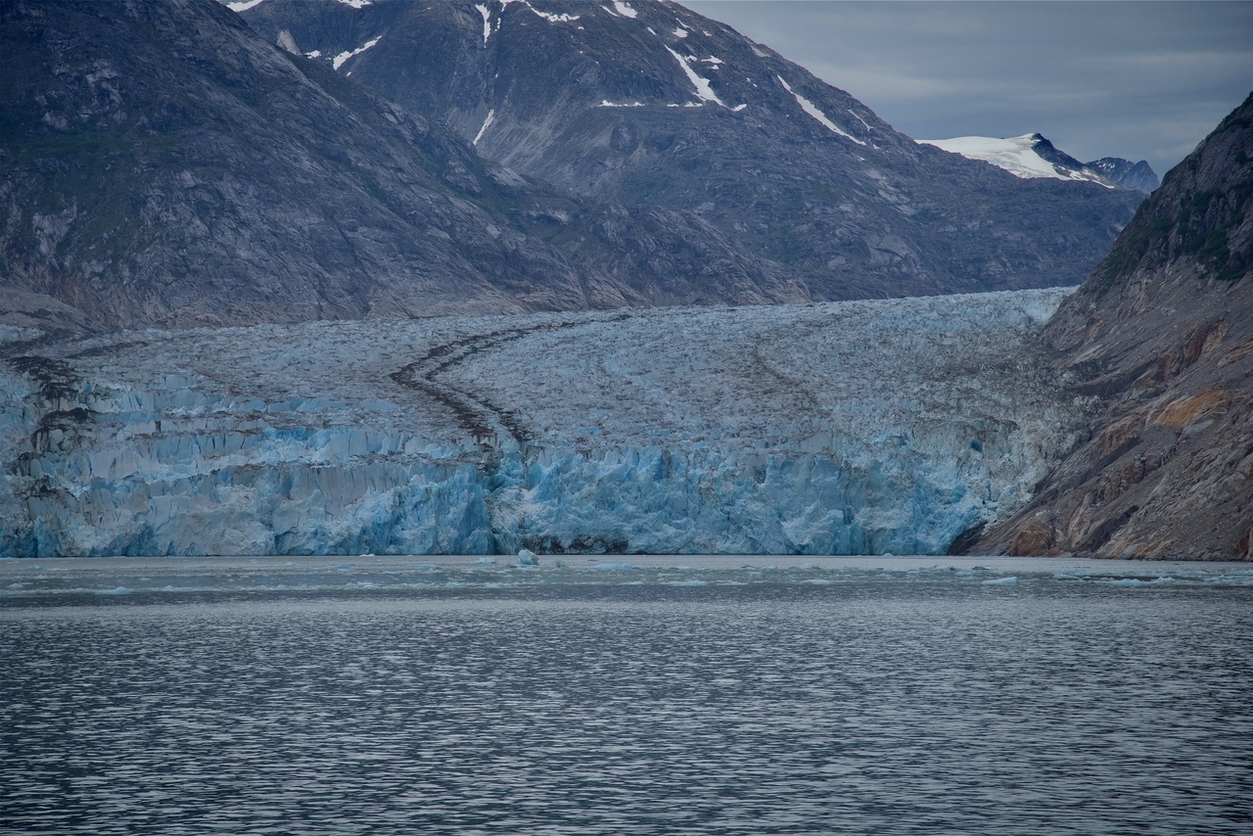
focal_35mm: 120
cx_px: 626
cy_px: 418
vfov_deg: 11.4
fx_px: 4177
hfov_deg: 17.1
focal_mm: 120
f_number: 7.1
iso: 100
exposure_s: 1/250
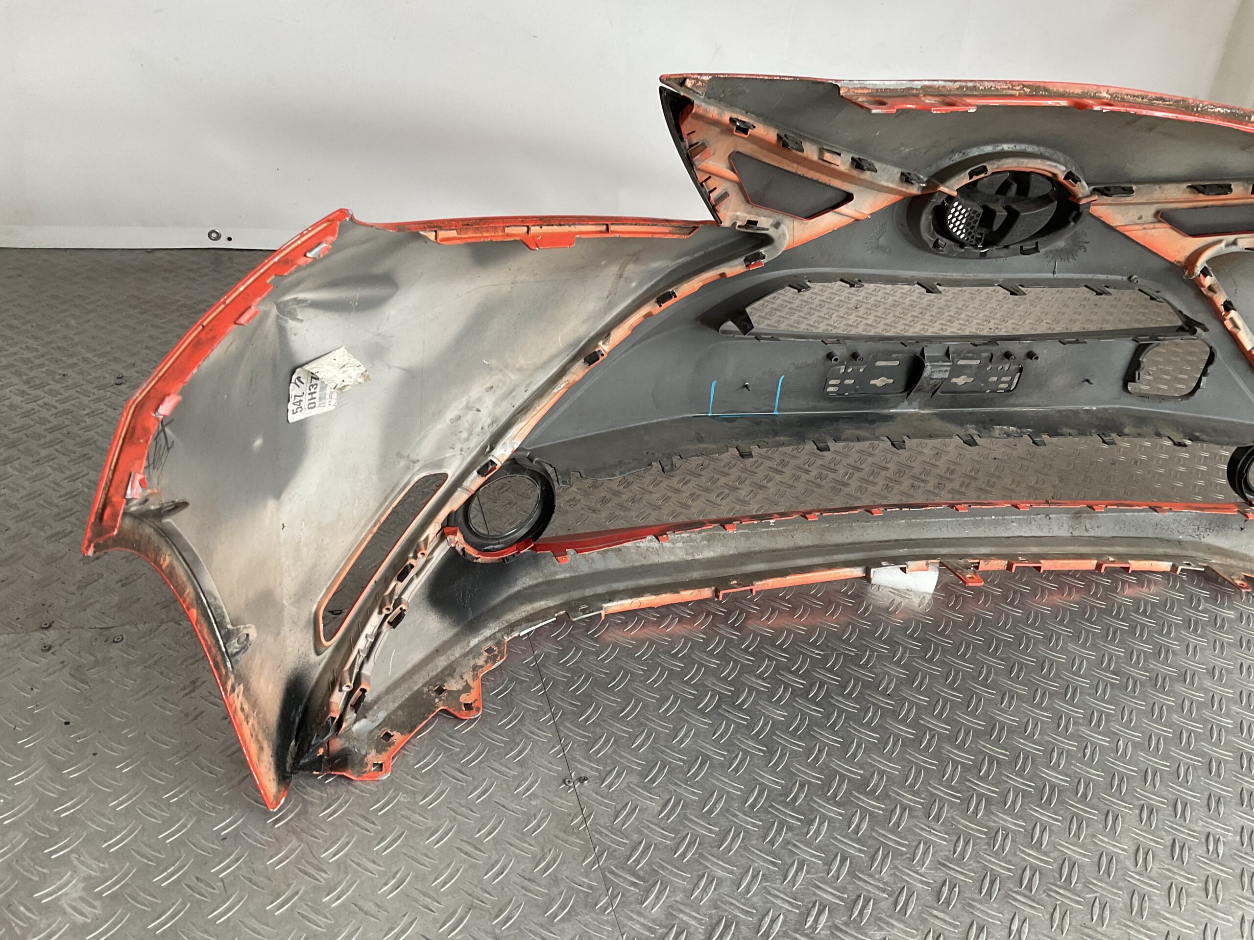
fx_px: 1051
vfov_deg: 48.2
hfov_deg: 61.7
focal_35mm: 29
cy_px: 470
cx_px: 627
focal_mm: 3
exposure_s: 1/60
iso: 50
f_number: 1.8
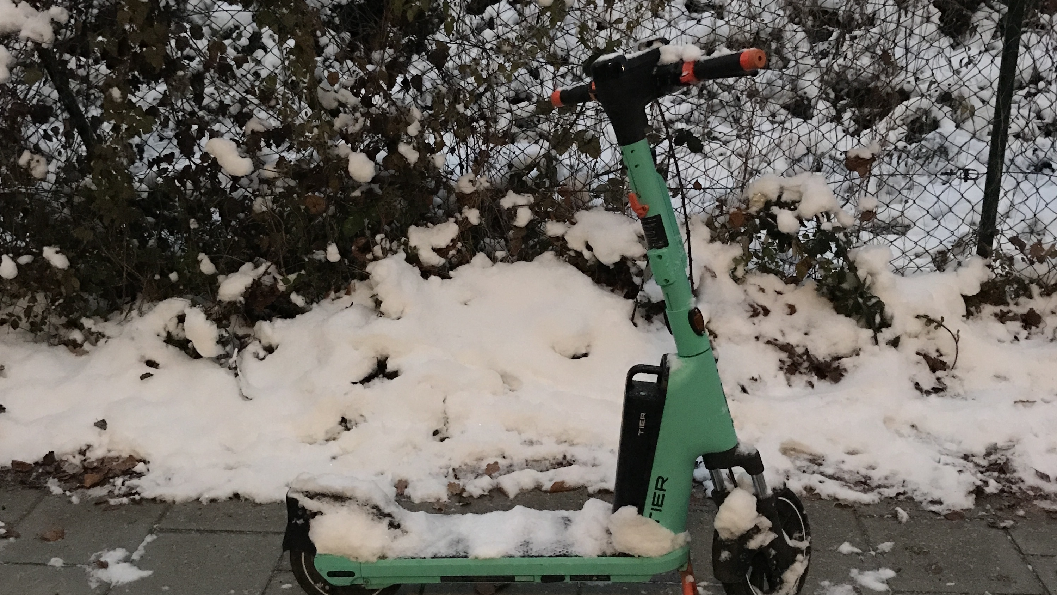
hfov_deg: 49.4
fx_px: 1149
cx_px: 527
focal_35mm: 41
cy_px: 275
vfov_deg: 29.0
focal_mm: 3.99
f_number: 1.8
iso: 100
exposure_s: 1/4
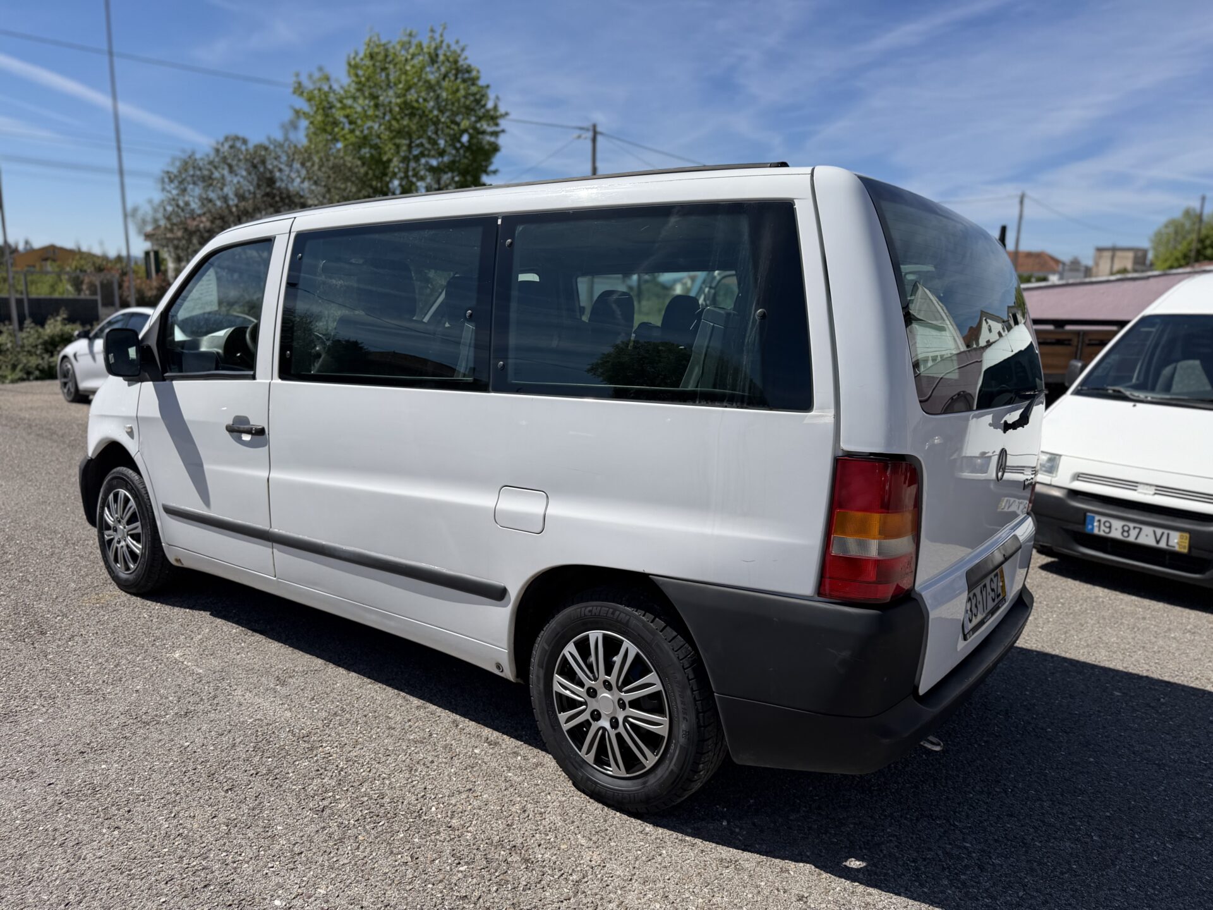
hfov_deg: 71.6
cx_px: 606
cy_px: 455
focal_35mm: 24
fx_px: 841
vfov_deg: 56.8
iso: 100
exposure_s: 1/6173
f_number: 1.78
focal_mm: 6.76
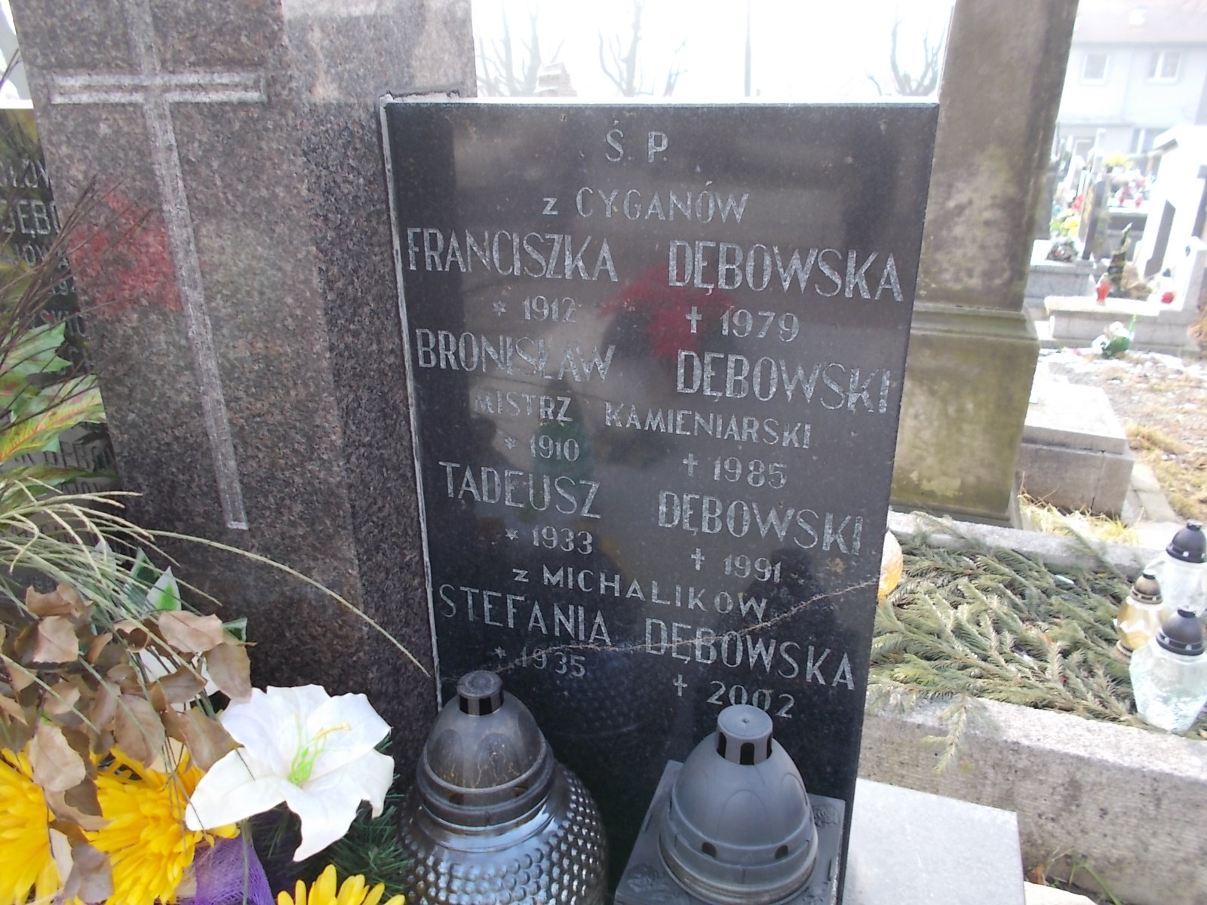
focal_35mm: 26
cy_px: 452
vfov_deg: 53.1
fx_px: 907
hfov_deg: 67.3
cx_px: 604
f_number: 3.2
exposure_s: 1/60
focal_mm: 4.6
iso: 80
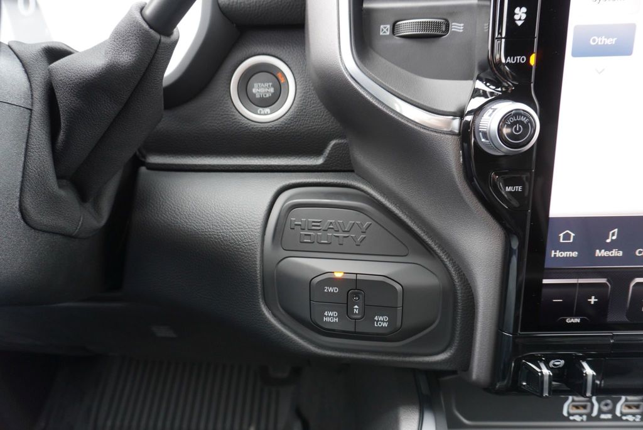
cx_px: 322
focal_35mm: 24
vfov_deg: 53.2
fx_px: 429
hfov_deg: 73.7
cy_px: 215
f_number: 4
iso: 400
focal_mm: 16
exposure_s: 1/60
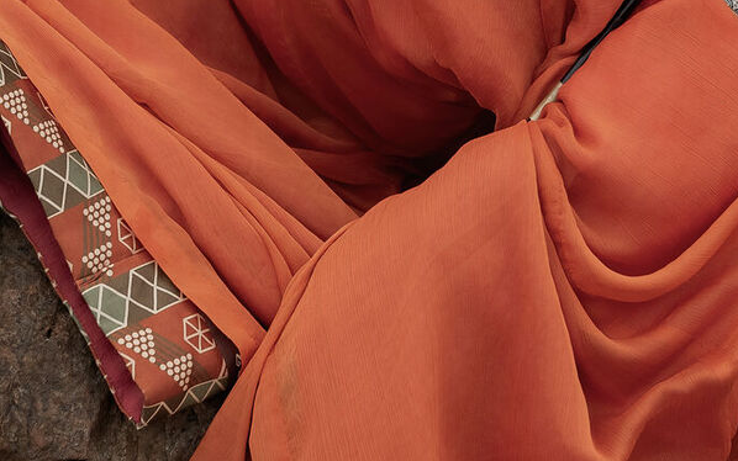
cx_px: 431
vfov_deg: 4.6
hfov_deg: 7.3
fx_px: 5773
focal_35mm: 287
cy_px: -96
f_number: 3.5
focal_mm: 108
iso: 200
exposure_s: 1/320
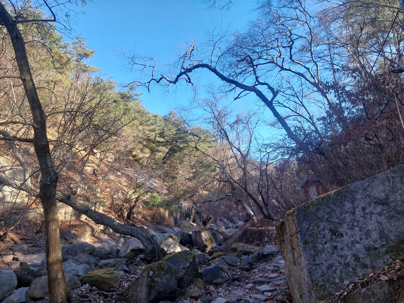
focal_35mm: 25
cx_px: 202
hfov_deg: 69.4
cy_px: 152
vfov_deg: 54.9
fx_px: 292
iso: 40
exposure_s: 1/368
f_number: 1.8
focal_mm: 5.23
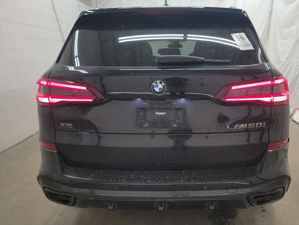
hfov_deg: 61.3
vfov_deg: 48.2
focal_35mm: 29
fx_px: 250
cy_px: 114
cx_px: 175
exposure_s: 1/59
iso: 175
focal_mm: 6.7
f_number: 1.8
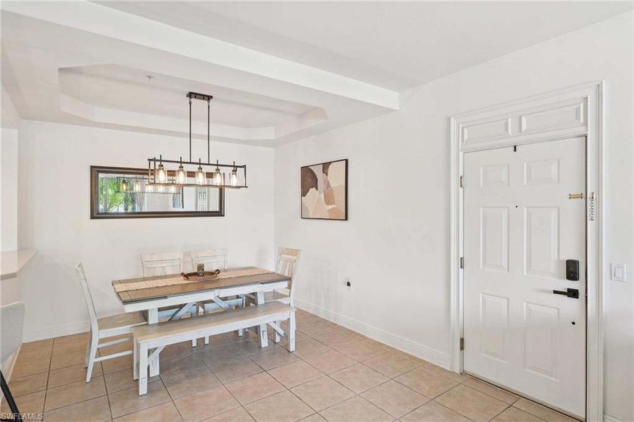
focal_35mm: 19
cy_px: 211
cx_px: 317
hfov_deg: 87.0
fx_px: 334
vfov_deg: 64.5
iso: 400
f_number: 8
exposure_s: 1/8
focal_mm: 19
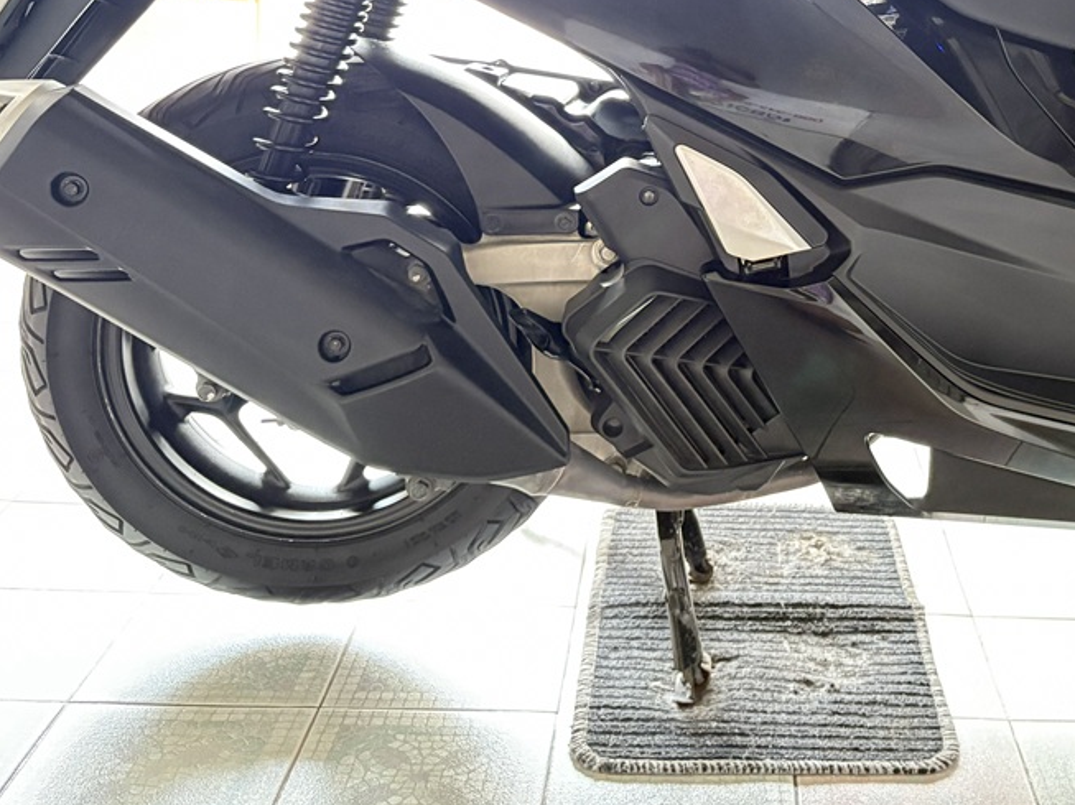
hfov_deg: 35.8
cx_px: 920
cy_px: 82
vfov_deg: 27.5
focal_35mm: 51
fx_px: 1583
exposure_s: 1/30
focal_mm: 5.96
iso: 800
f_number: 1.6
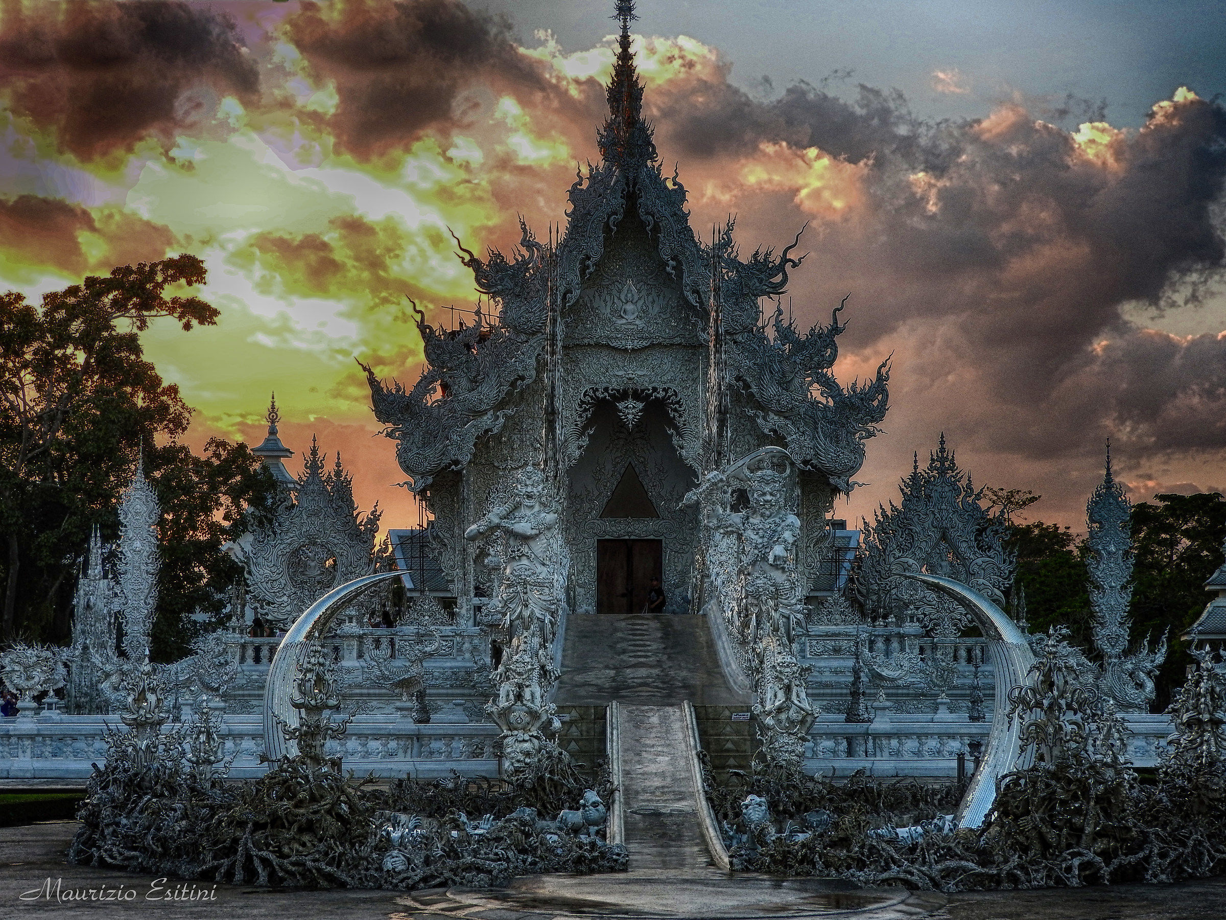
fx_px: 2479
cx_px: 613
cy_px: 460
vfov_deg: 21.0
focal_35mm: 70
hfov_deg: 27.8
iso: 100
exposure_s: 1/100
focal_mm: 12.5
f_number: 4.5
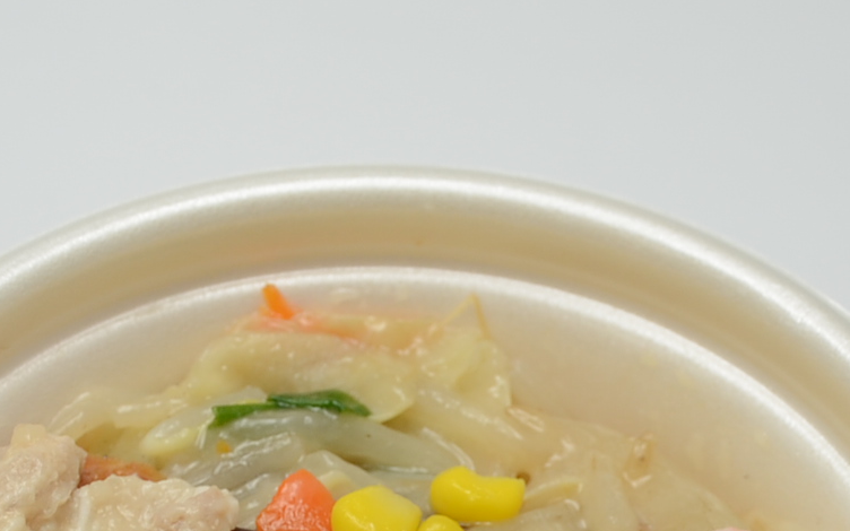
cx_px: 400
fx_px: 3243
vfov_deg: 9.2
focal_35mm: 140
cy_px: 702
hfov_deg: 14.9
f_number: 4
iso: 200
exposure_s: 1/50
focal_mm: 28
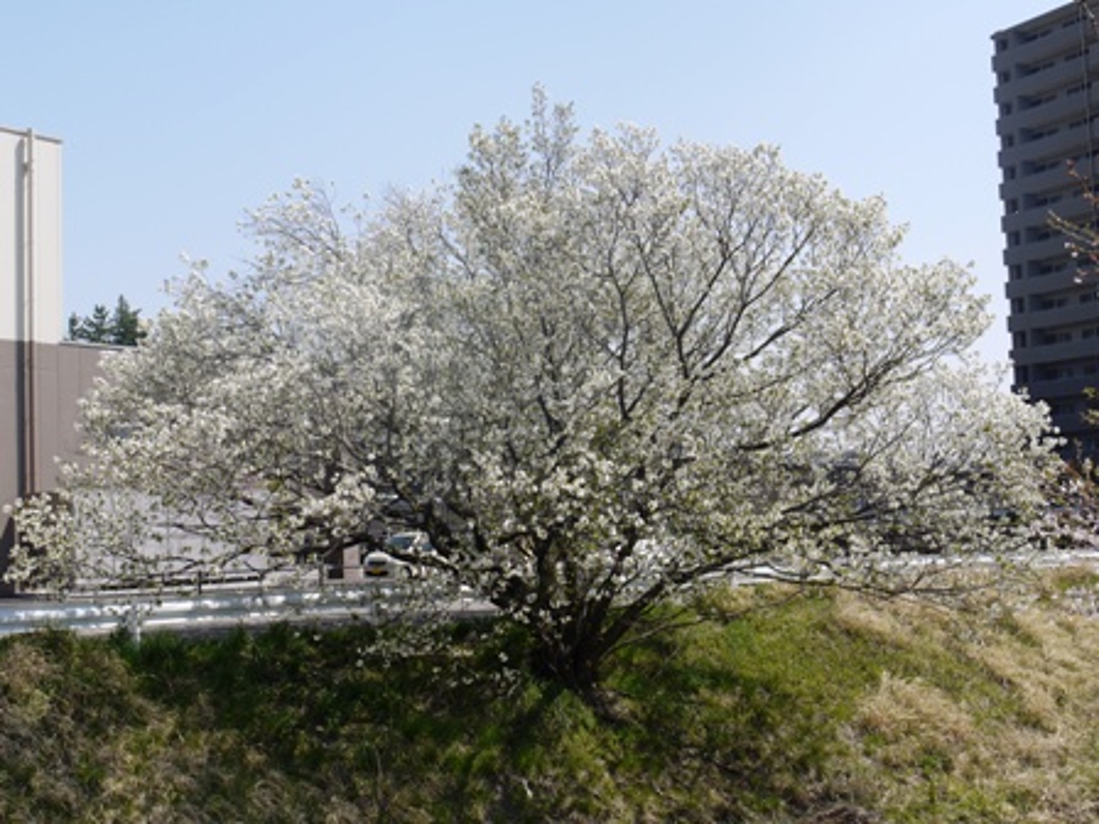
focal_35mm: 50
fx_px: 1587
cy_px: 412
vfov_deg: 29.1
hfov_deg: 38.2
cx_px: 550
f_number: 8
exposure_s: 1/250
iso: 100
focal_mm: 25
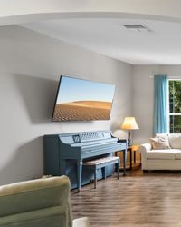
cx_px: 279
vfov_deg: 49.1
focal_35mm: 37
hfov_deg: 26.8
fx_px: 248
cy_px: 119
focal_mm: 14
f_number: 7.1
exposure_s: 1/3
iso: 250
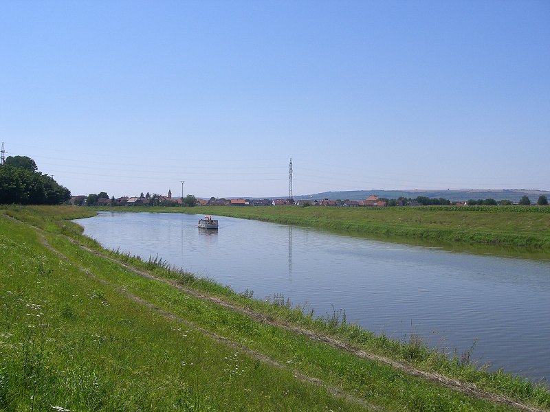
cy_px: 206
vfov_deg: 37.7
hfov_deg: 49.0
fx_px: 604
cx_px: 275
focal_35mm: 38
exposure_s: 1/1000
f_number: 4.4
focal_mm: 6.3
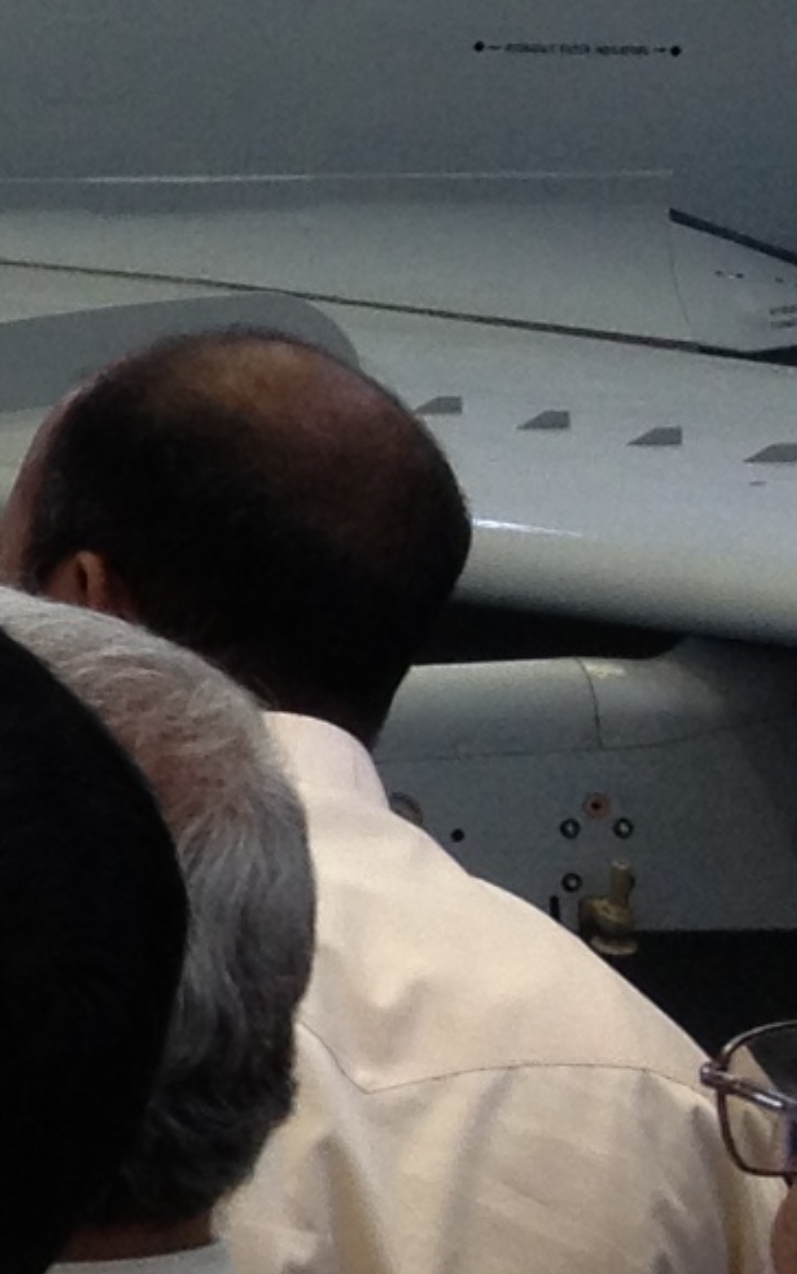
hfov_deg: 5.7
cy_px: -265
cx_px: -2078
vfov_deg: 9.9
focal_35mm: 208
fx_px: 7225
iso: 50
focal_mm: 4.28
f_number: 2.4
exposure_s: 1/60
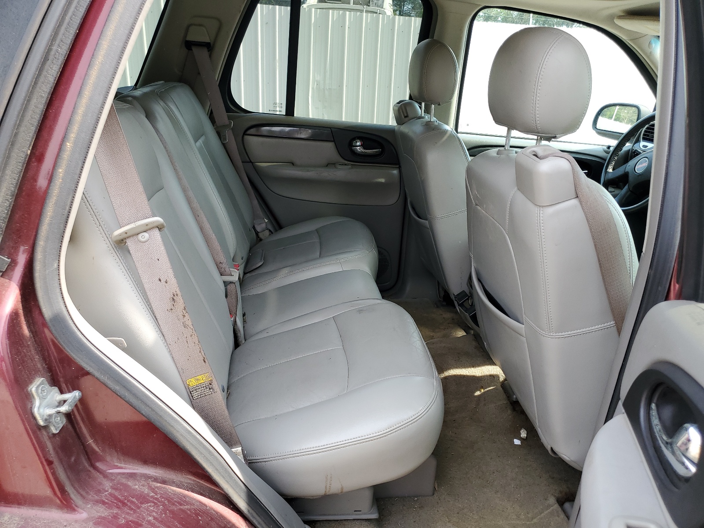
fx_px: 529
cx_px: 352
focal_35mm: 26
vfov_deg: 53.1
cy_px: 264
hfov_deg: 67.3
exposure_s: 1/303
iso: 50
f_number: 1.5
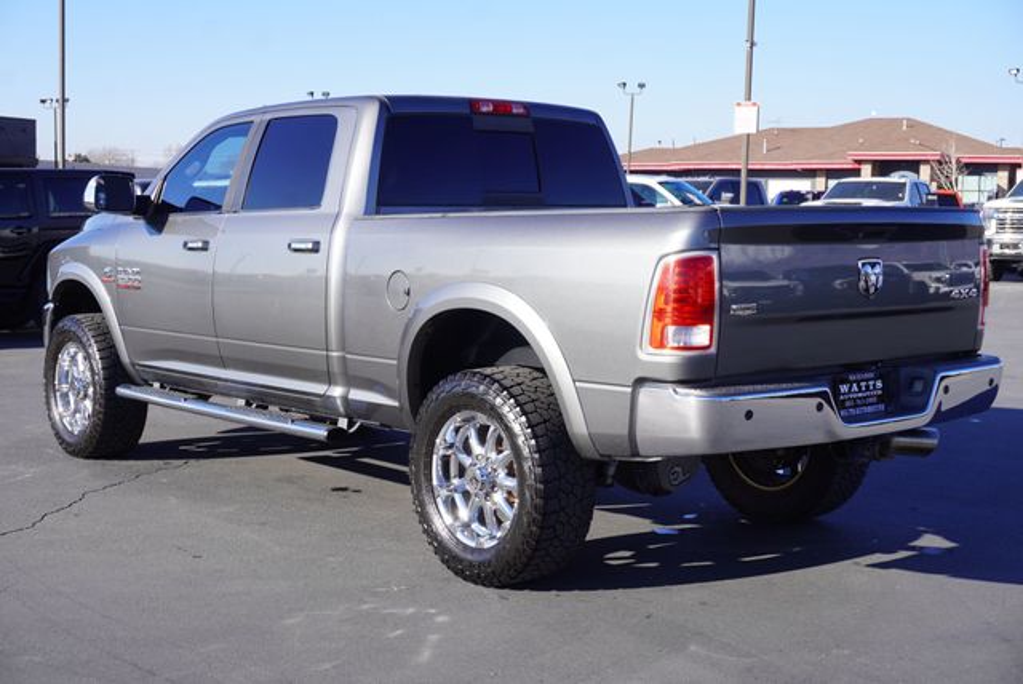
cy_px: 342
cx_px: 512
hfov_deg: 39.9
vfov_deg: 27.3
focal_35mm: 50
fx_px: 1408
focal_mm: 33
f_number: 9
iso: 100
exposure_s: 1/100
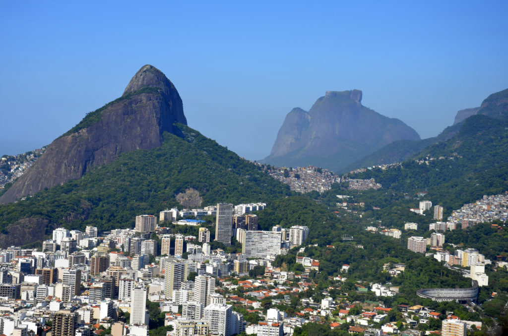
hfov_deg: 32.0
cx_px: 254
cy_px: 168
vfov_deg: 21.5
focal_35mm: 63
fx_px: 887
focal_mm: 42
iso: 125
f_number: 9
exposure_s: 1/320
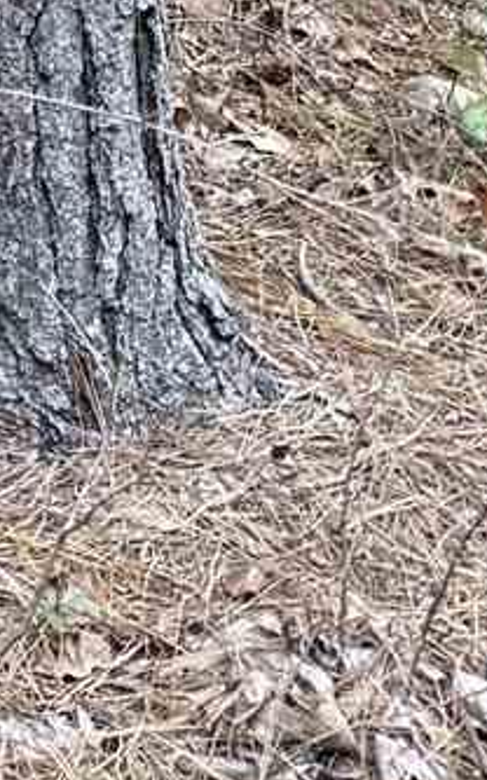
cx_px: -1501
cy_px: -1370
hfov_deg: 6.1
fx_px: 3739
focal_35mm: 176
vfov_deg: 9.8
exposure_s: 1/60
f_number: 1.78
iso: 200
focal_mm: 6.76
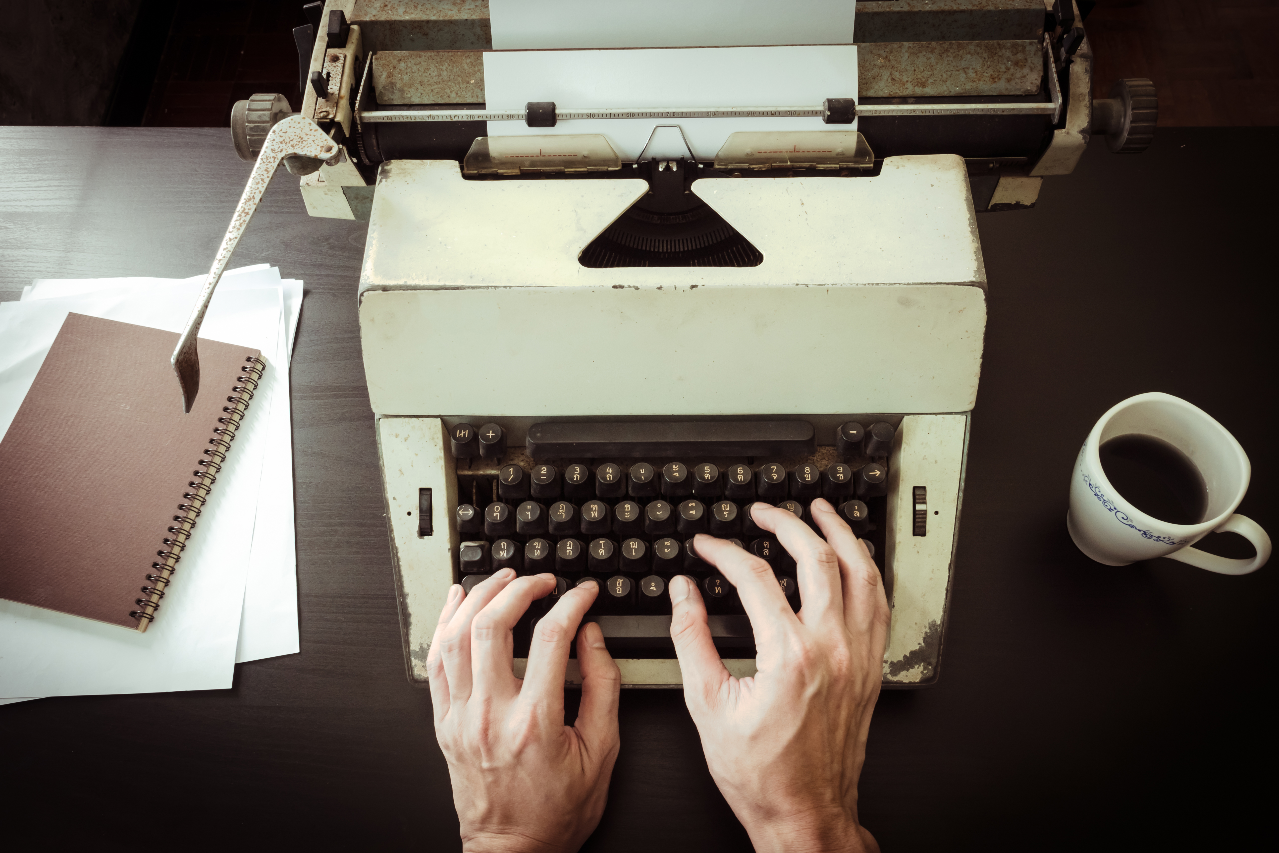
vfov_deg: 42.3
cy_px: 426
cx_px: 640
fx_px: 1101
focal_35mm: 31
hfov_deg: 60.3
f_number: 9
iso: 200
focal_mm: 15
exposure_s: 1/8
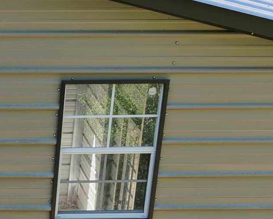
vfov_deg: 11.8
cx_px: -180
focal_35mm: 129
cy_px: 242
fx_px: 1042
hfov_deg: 13.7
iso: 400
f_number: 2.8
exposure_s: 1/500
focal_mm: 14.45
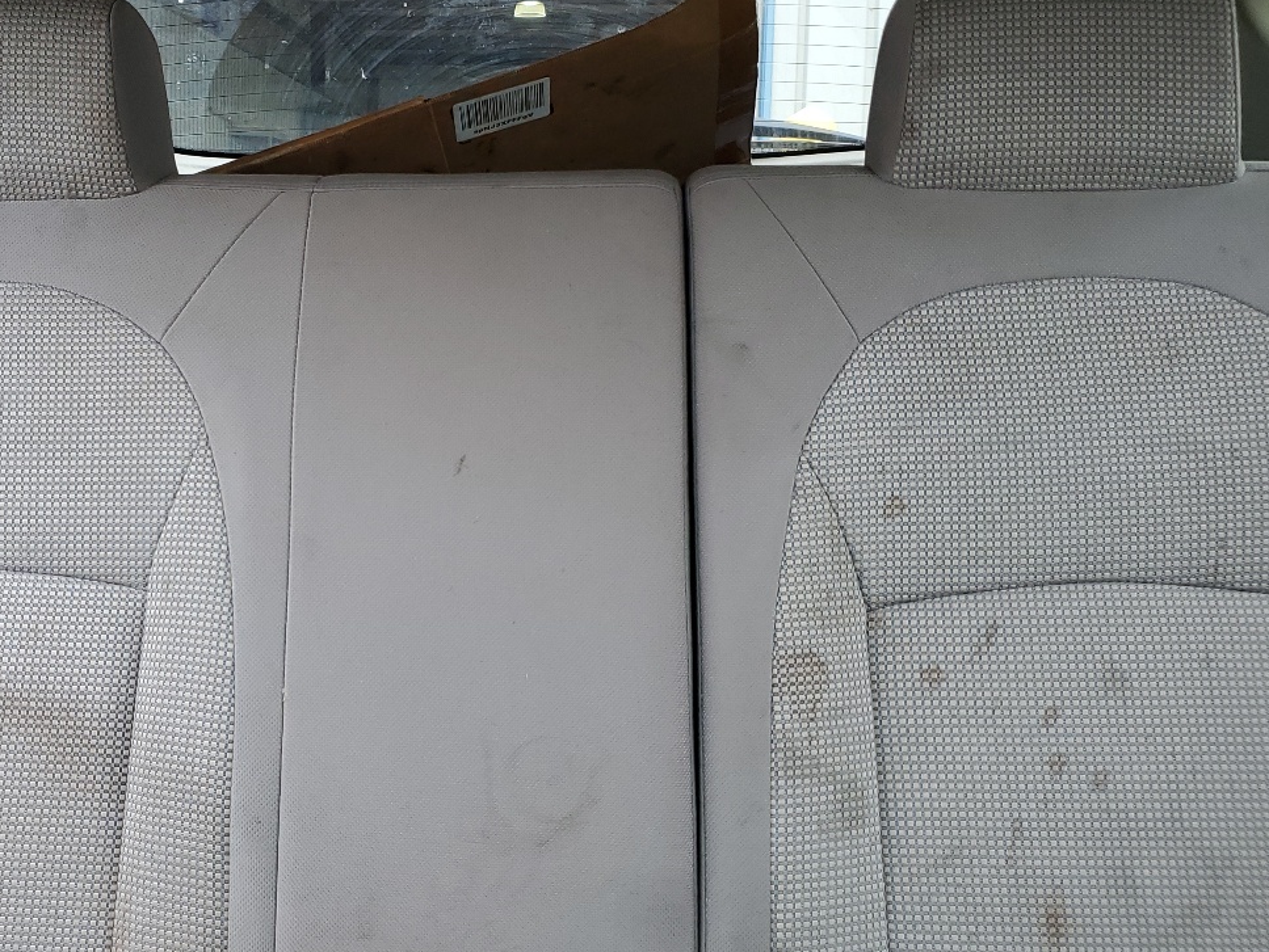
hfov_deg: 43.3
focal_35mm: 43
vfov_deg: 33.6
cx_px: 430
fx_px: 1577
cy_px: 408
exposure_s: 1/137
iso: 50
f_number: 1.5
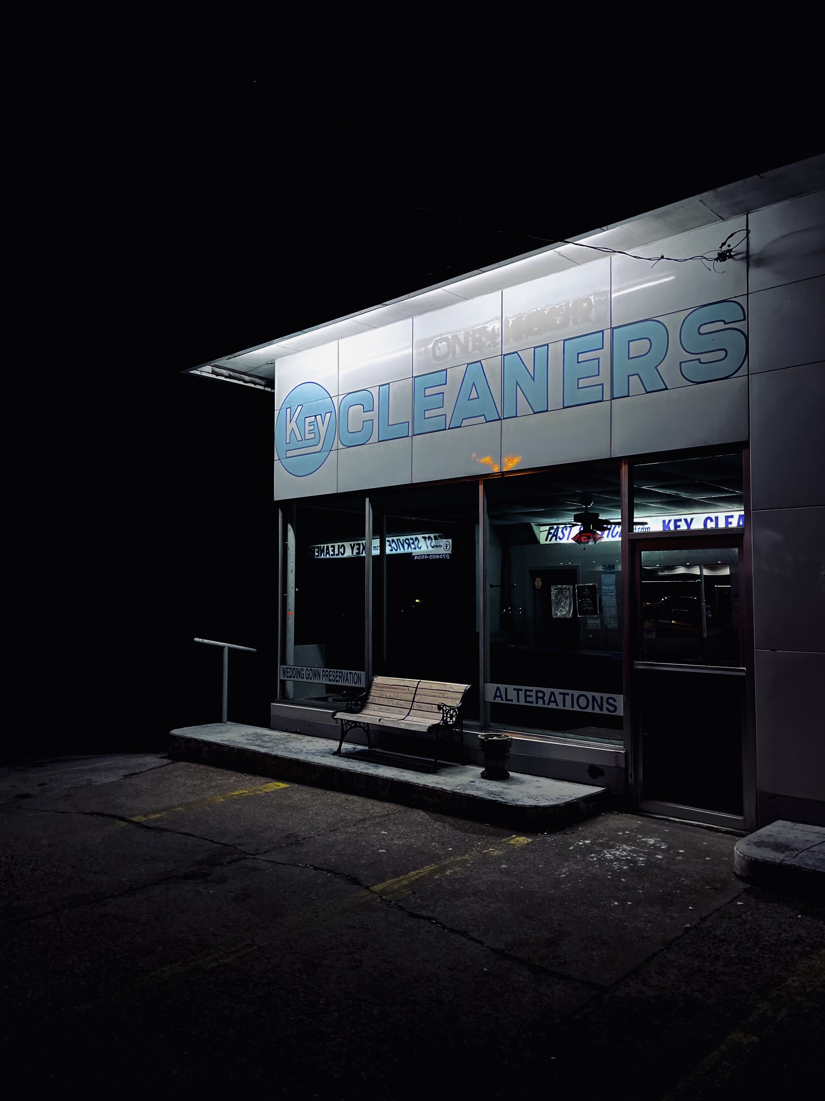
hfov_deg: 53.1
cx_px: 412
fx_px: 826
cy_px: 550
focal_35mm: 26
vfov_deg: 67.3
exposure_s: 1/120
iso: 100
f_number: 1.6
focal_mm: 5.1
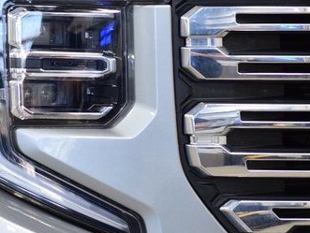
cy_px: 94
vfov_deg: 7.6
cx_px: 78
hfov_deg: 10.1
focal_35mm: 195
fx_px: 1748
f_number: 3.5
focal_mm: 70
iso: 1600
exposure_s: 1/125
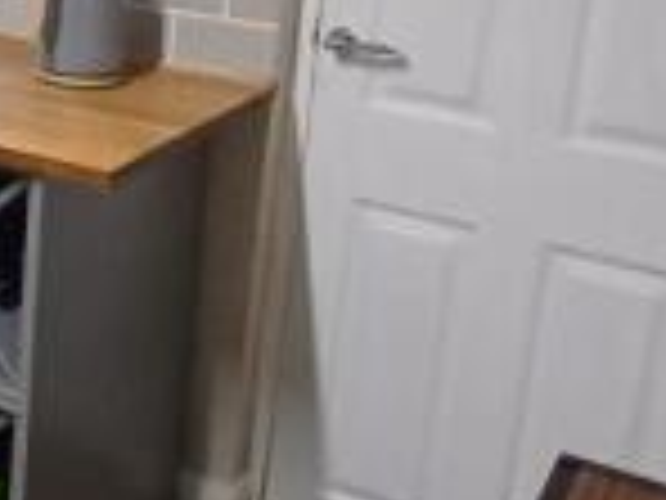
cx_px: -173
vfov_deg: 21.1
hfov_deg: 25.4
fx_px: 1289
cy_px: -7
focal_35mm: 67
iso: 250
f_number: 2.2
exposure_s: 1/33.3
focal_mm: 1.4
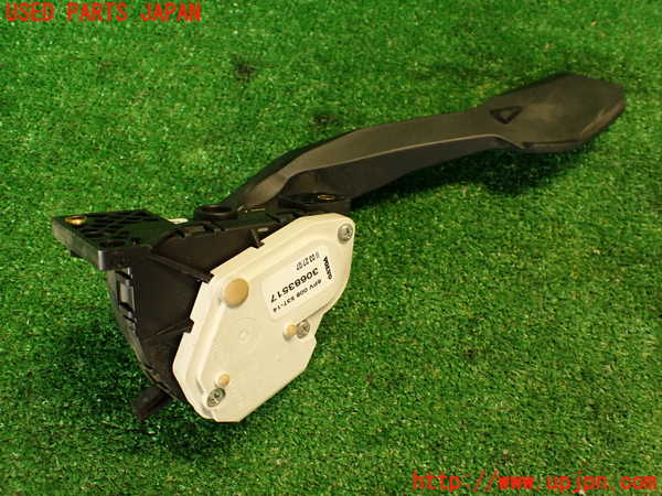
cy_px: 248
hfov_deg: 60.0
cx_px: 331
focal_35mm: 30
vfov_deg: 46.8
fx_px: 574
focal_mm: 5.4
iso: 250
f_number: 2.3
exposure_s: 1/30
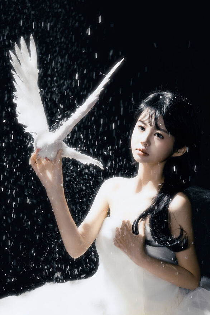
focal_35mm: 120
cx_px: 125
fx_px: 1050
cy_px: 241
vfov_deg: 17.0
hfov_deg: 11.4
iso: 500
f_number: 2.8
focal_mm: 67
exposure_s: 1/160
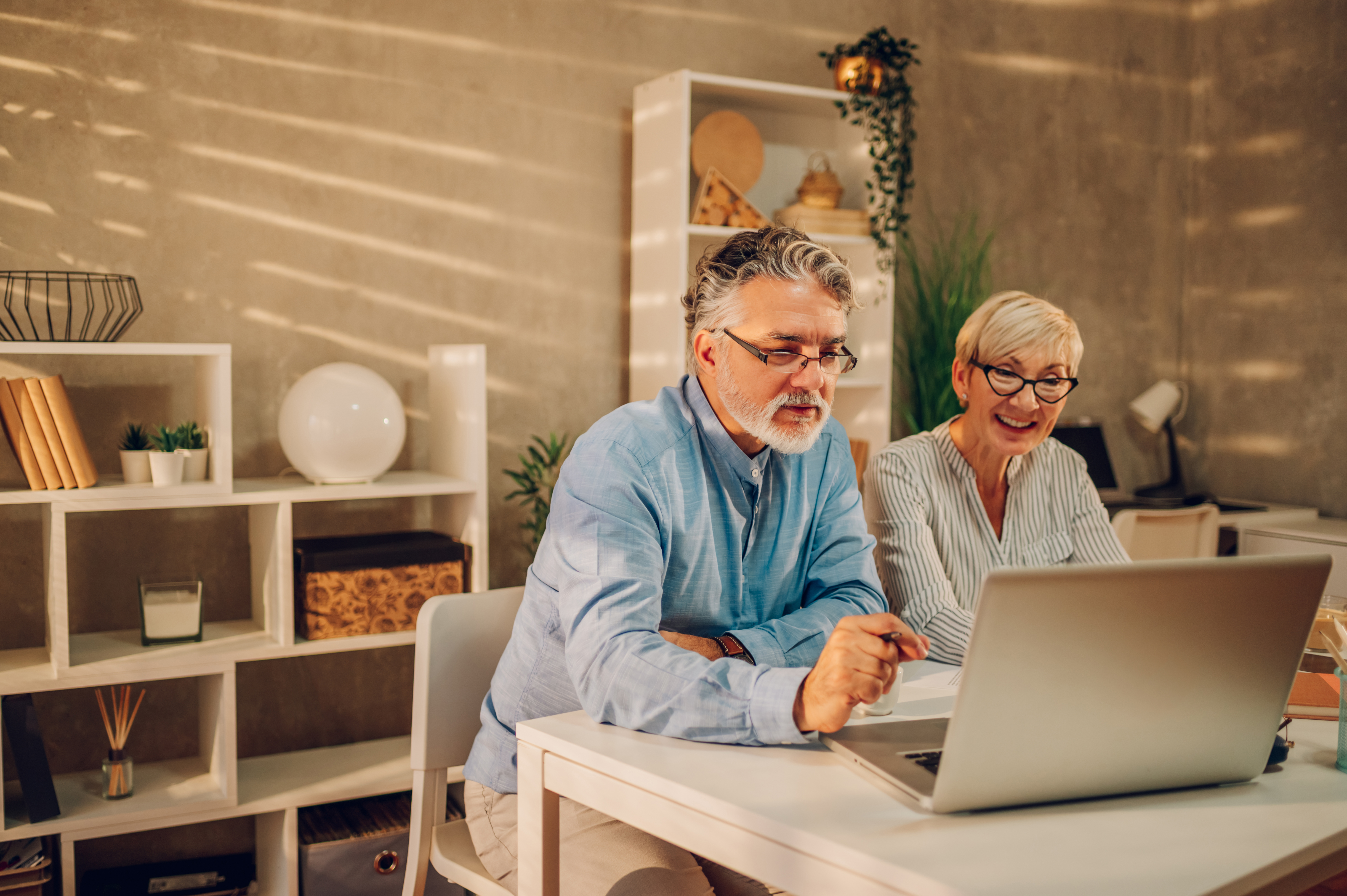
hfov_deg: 54.5
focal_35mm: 35
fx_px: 1309
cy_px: 448
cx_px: 674
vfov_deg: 37.8
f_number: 1.8
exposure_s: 1/125
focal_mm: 35
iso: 400
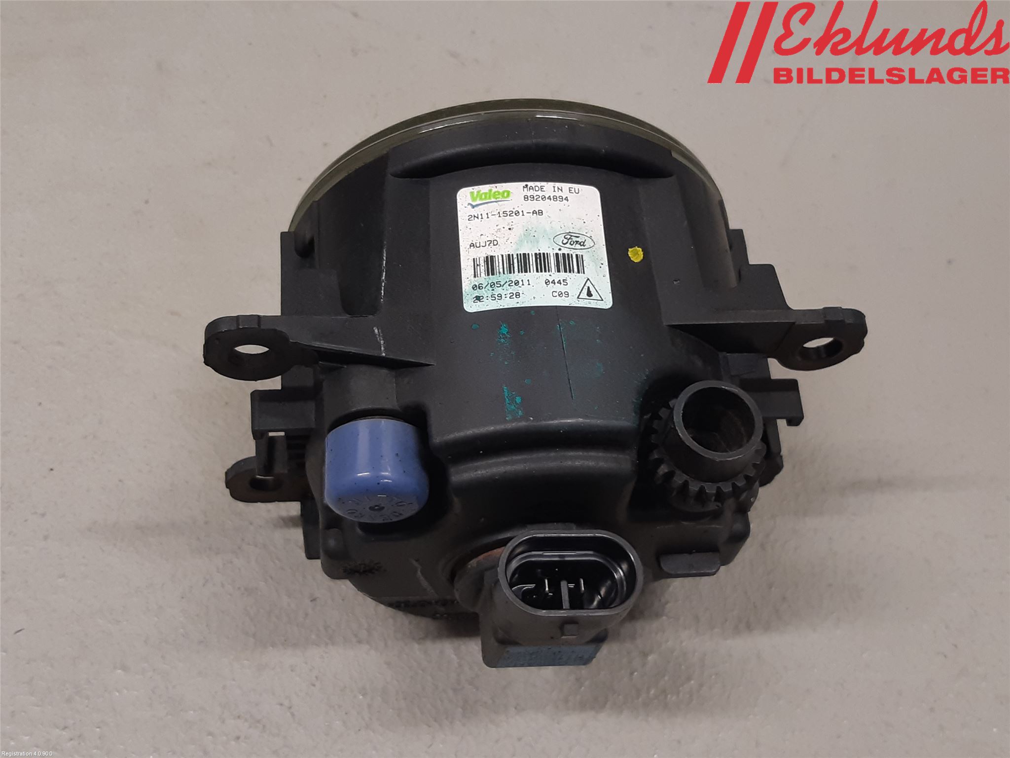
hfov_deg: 67.3
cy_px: 379
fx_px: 759
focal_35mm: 26
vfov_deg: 53.1
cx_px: 505
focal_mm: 3.93
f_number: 1.7
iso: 100
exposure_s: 1/50
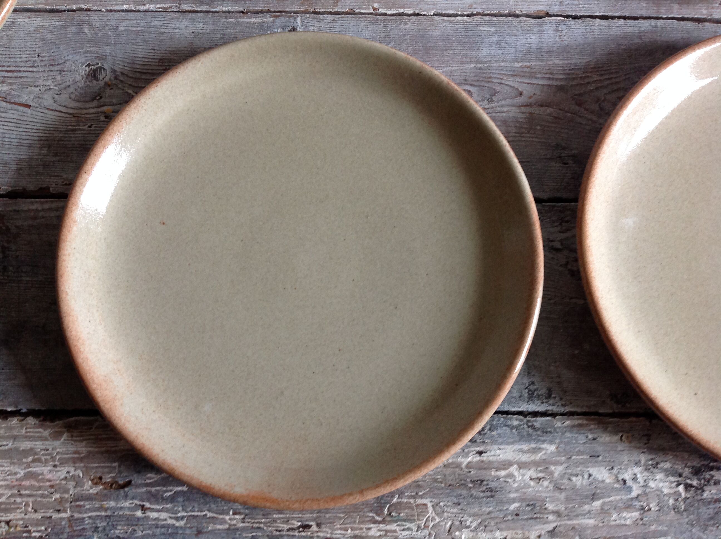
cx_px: 360
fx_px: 728
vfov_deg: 40.6
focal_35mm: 35
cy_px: 270
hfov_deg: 52.7
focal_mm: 4.28
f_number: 2.4
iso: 125
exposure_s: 1/15
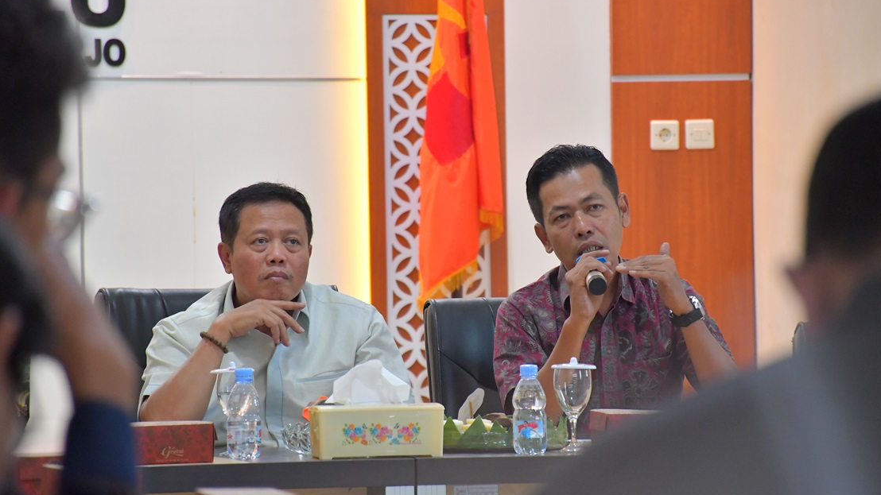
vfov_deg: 5.5
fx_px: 5162
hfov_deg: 9.8
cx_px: 442
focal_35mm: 221
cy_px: 246
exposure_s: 1/50
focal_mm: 140
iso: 2500
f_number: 5.6
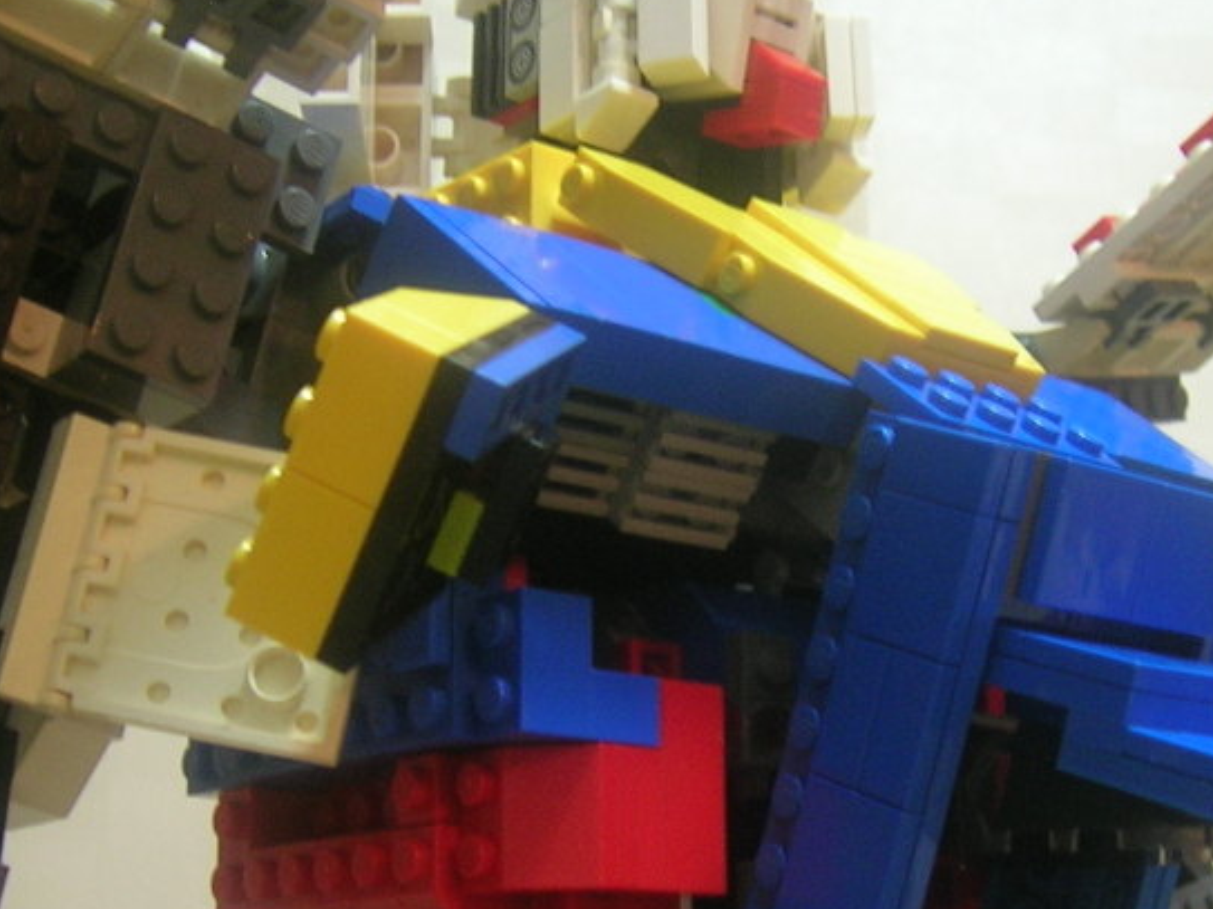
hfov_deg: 29.3
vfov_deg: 22.1
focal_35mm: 66
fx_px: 2312
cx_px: 775
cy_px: 630
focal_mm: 5.4
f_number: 2.8
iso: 71
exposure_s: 1/3.9
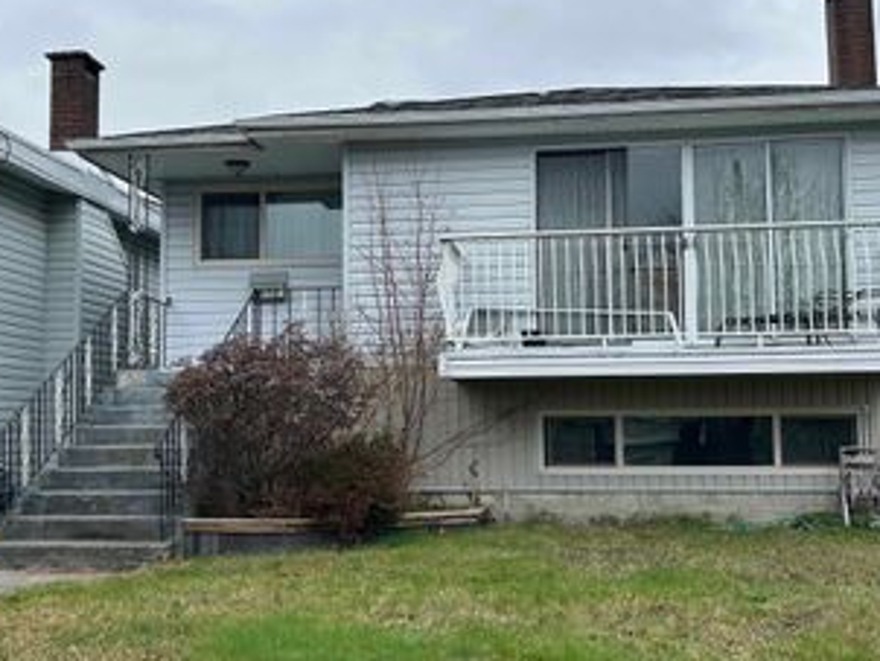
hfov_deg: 43.8
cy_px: 322
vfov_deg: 33.6
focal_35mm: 43
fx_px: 1094
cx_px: 452
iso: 50
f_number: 1.5
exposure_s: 1/827
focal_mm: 5.7
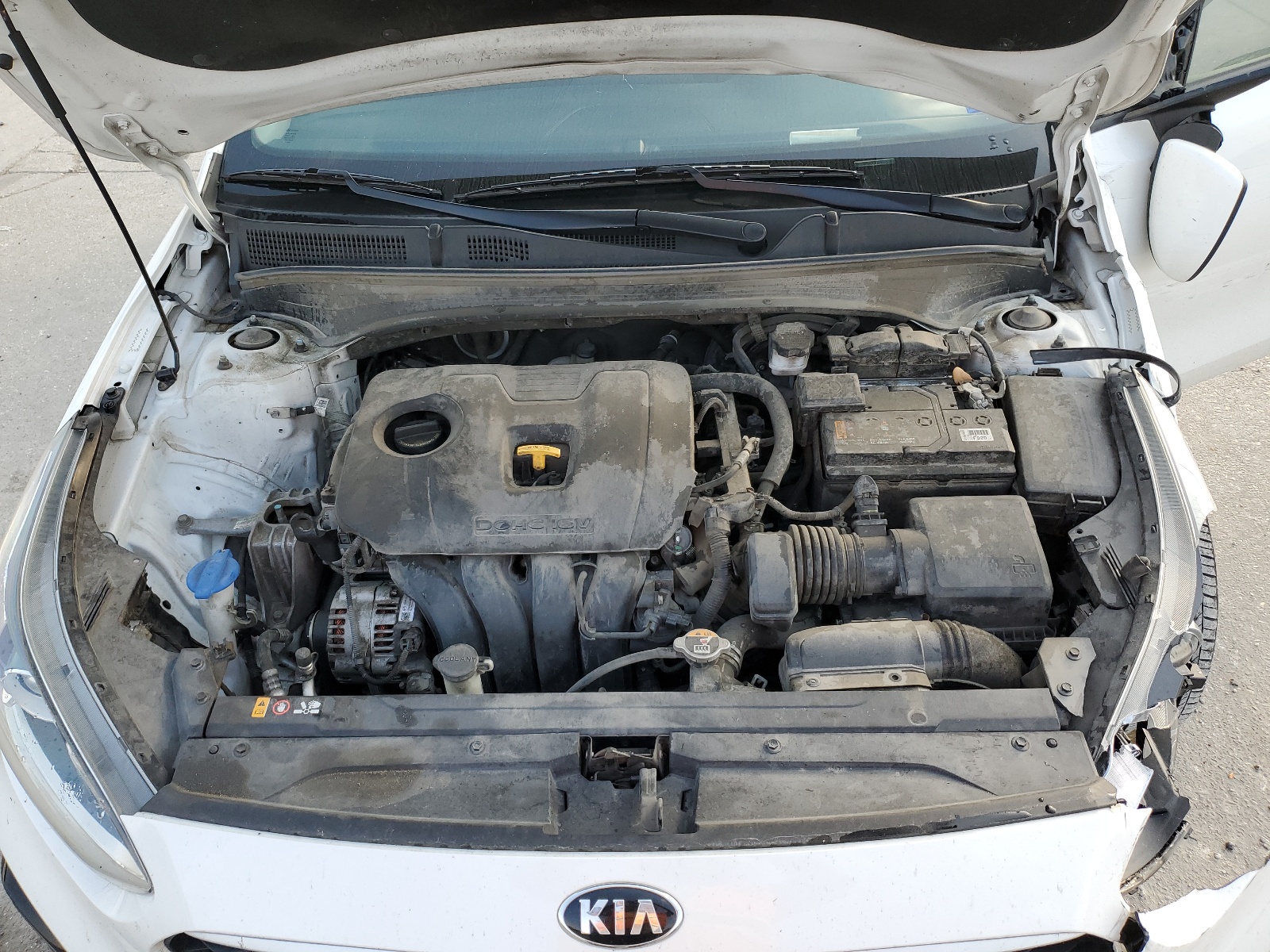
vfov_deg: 53.1
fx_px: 954
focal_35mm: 26
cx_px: 635
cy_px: 476
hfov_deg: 67.3
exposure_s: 1/476
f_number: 1.5
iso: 50
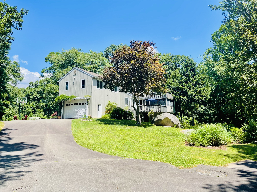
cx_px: 128
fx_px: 186
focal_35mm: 25
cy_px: 96
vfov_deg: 54.9
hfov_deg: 69.4
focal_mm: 5.1
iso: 32
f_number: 1.6
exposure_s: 1/1946
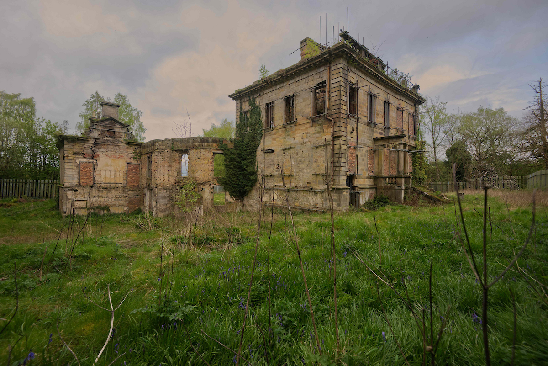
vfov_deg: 73.8
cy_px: 183
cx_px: 274
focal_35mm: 16
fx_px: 244
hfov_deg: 96.7
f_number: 5.6
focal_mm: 16
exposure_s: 1/1000
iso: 1000
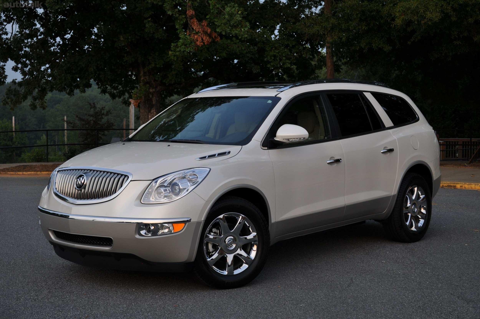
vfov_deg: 22.6
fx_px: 799
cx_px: 240
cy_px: 160
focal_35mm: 60
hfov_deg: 33.4
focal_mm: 40
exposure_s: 1/125
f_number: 5.6
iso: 200
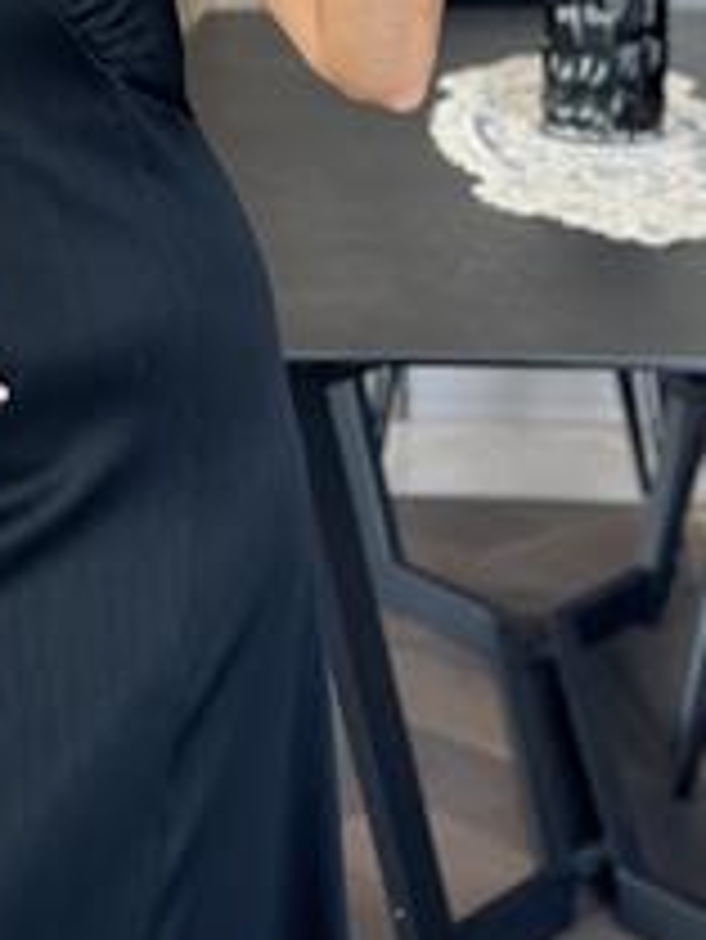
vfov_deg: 16.7
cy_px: 45
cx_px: 13
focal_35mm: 116
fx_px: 3151
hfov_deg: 12.6
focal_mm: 6.86
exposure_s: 1/60
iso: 125
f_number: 1.78
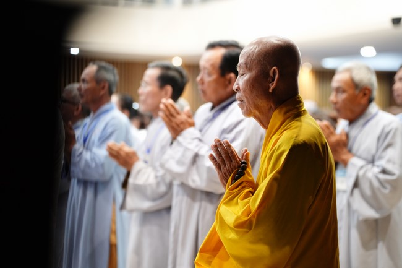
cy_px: 134
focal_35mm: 92
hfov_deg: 22.1
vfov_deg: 14.9
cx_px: 201
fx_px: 1027
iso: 4000
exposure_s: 1/60
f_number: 2.8
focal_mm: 92
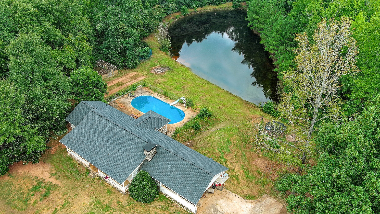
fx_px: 312
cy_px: 114
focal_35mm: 31
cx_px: 187
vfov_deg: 37.8
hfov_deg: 62.6
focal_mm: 10.57
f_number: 2.8
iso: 100
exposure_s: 1/180
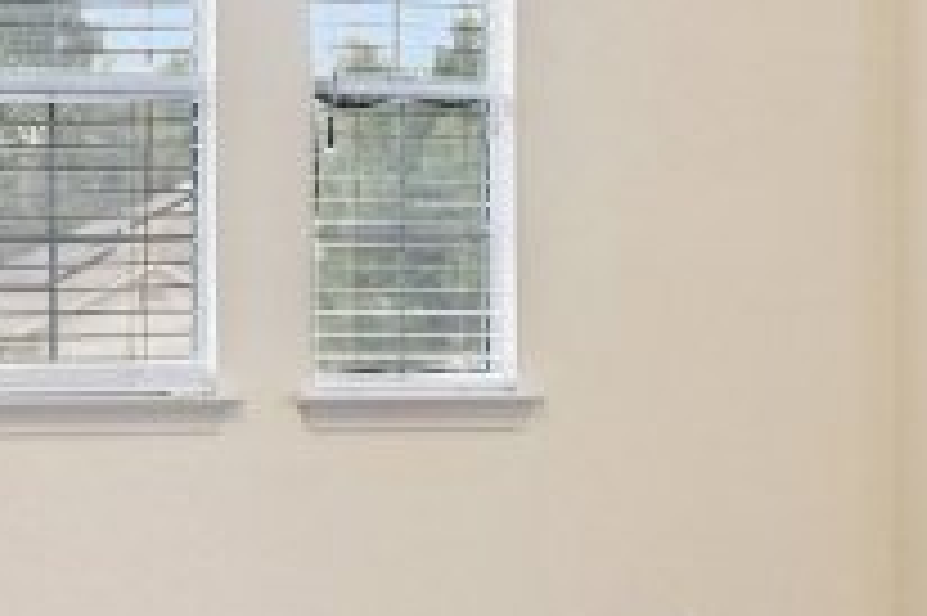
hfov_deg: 23.9
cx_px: 189
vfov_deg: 16.2
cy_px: 207
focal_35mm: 84
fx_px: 2161
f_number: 8
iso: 400
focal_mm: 10
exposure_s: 1/4
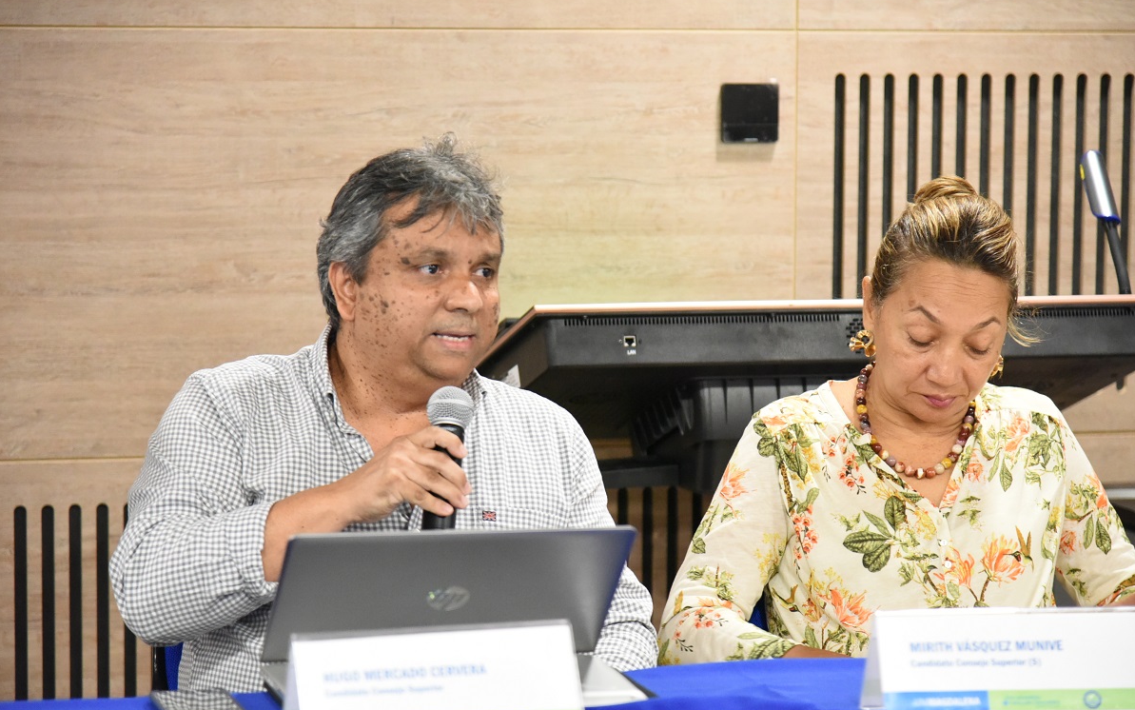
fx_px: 3805
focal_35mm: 123
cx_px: 567
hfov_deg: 17.0
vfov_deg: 10.7
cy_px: 368
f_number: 4
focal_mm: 120
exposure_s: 1/100
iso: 6400
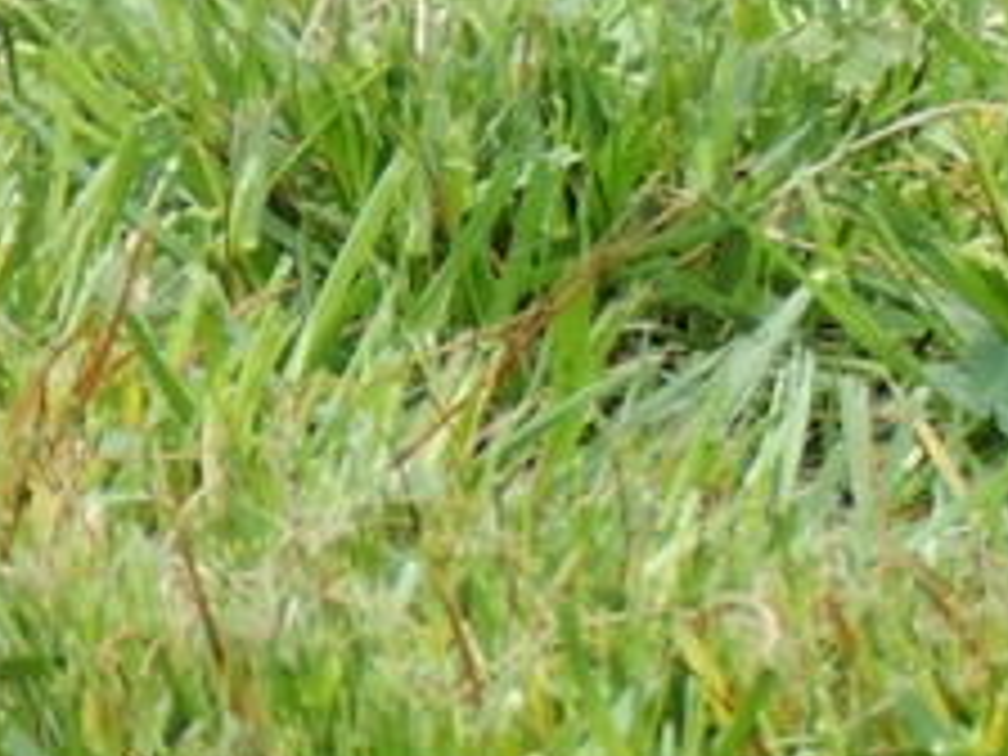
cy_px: -369
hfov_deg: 0.9
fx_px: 66654
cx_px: 2822
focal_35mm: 2289
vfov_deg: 0.6
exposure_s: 1/250
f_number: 4.8
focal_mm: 71.3
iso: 160
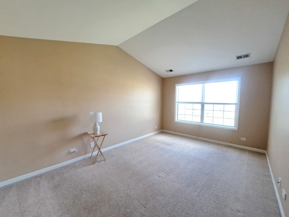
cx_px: 144
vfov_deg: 89.9
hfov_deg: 106.2
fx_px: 109
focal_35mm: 13
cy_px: 108
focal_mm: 1.74
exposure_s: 1/40
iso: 160
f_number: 2.2
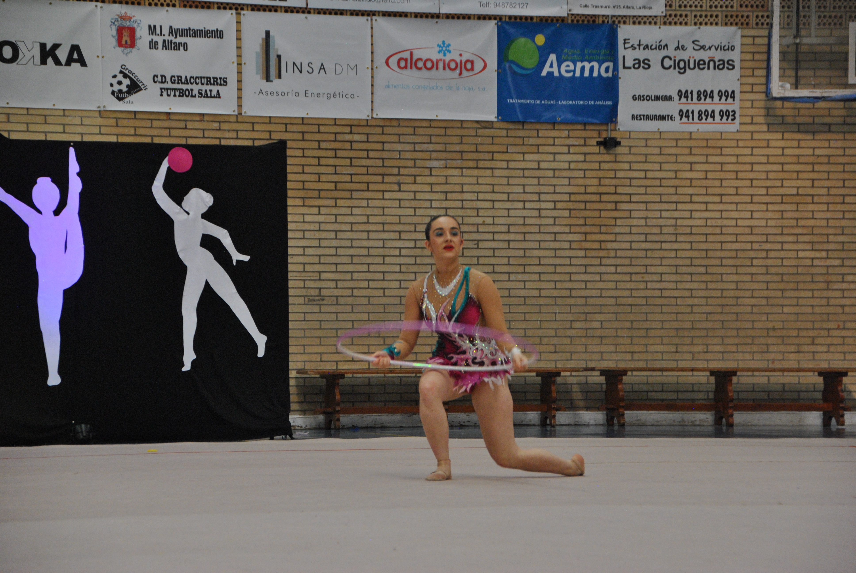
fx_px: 3071
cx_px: 428
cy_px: 286
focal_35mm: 129
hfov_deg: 15.9
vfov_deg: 10.7
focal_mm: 86
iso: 800
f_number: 5.3
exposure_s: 1/200
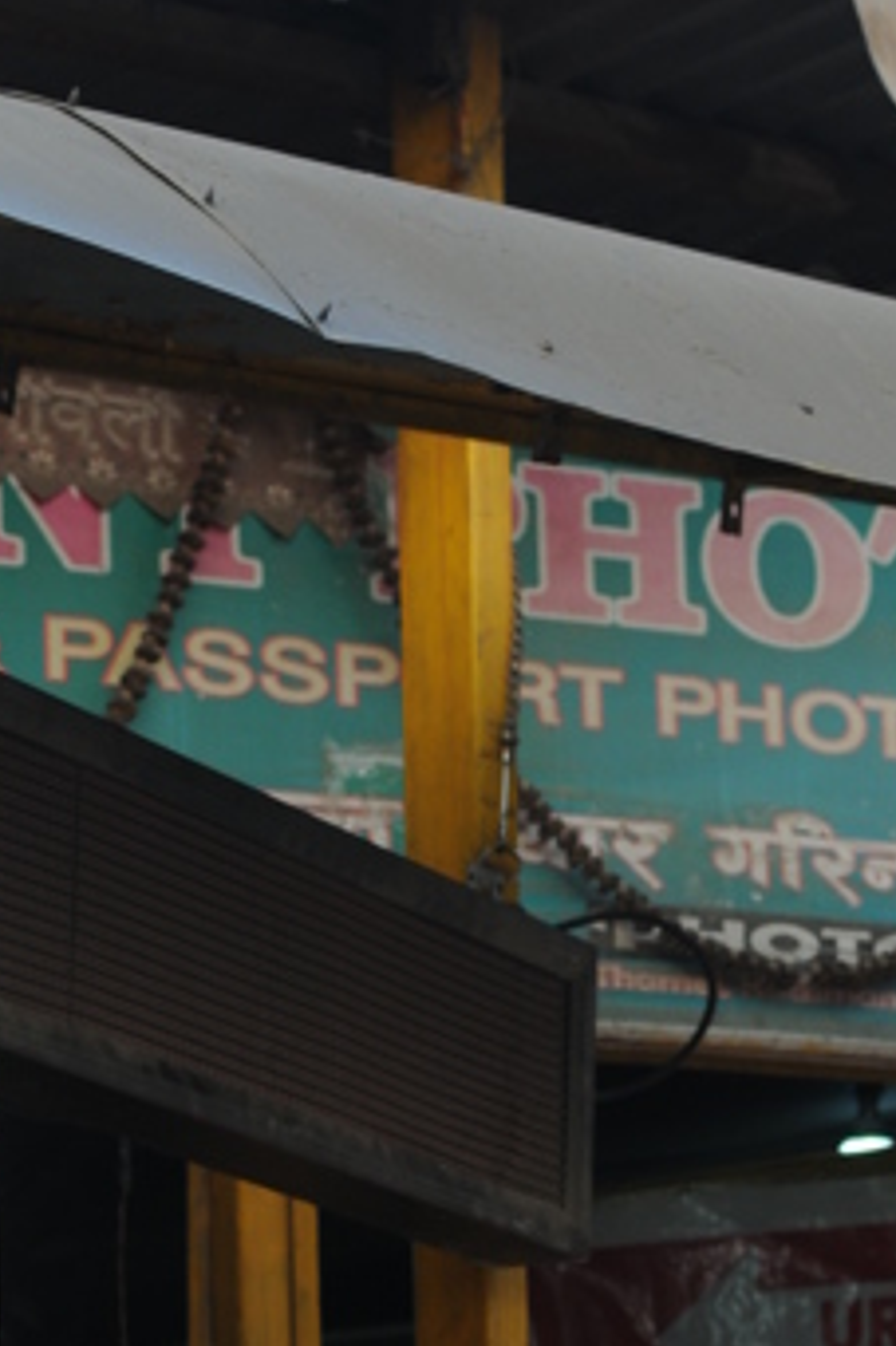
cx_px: 272
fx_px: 5886
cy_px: 1749
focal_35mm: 158
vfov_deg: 12.6
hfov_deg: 8.7
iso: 200
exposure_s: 1/100
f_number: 5
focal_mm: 35
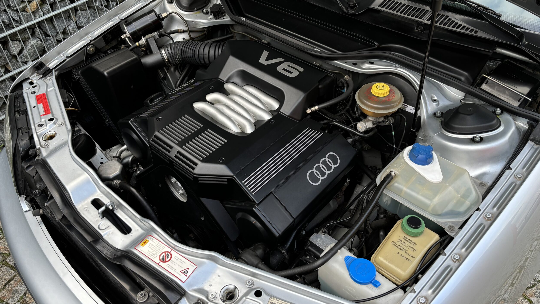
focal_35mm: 29
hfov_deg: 66.1
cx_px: 264
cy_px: 144
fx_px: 415
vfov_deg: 40.2
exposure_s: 1/121
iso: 64
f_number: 1.6
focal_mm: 5.96
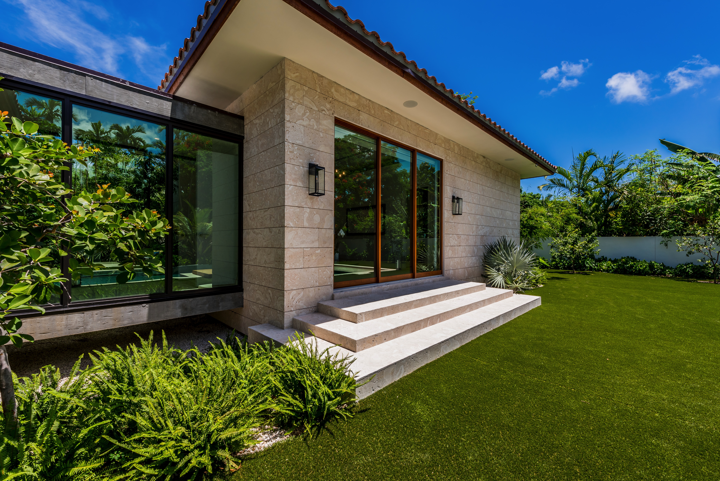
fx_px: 300
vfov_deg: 77.4
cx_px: 360
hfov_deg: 100.4
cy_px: 240
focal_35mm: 15
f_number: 11
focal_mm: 15
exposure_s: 1/160
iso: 125
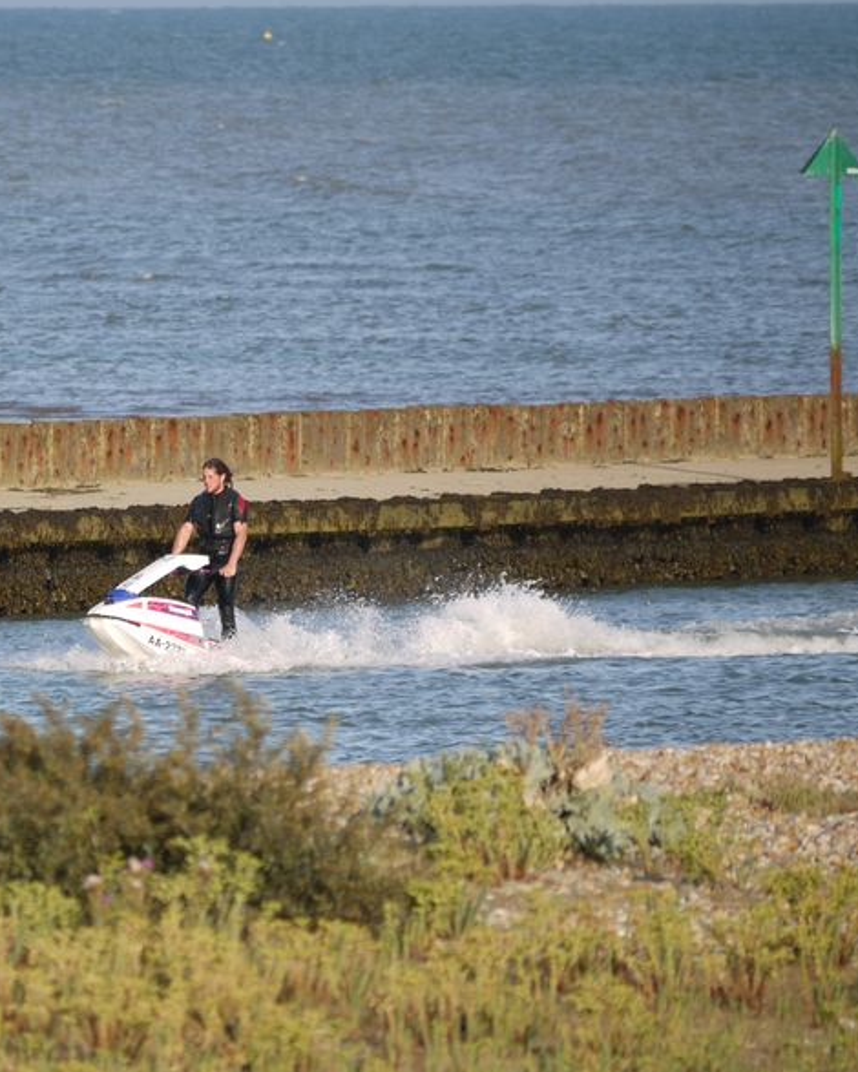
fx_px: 21605
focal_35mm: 681
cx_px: 126
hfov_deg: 2.3
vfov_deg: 2.8
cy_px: 663
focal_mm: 200
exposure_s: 1/400
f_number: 5.6
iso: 100
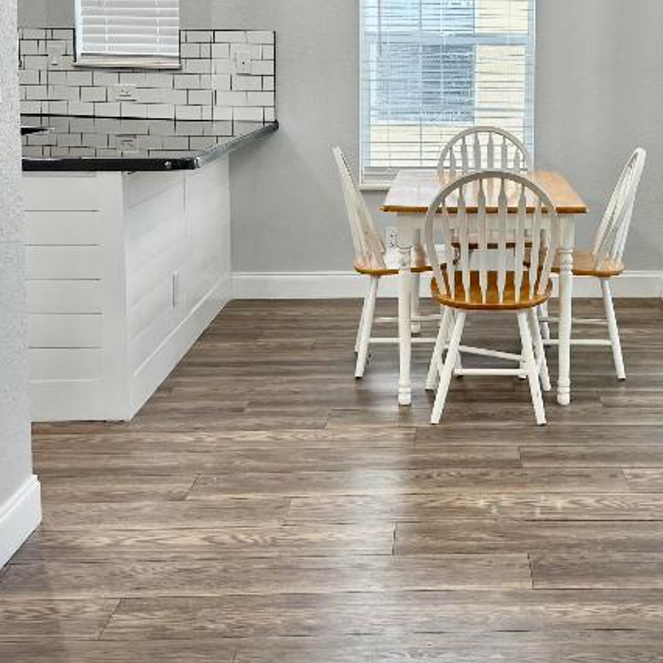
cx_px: 503
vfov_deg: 32.8
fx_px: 1105
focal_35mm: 51
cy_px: 167
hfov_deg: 32.7
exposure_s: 1/137
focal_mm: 6.76
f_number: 1.78
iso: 100
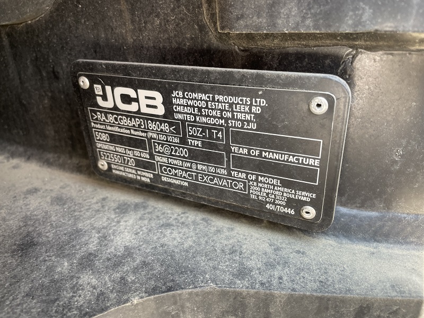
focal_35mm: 26
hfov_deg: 67.3
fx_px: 318
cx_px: 212
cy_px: 159
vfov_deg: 53.1
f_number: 1.6
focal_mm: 4.2
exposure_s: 1/121
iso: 100
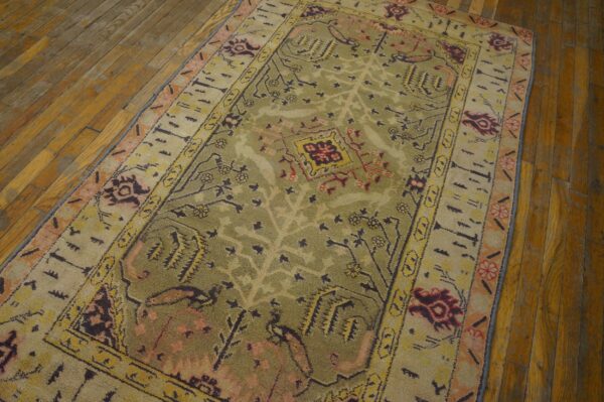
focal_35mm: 27
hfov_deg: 67.4
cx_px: 302
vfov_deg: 47.9
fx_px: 453
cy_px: 201
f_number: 4
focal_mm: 18
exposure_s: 1/160
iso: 1250
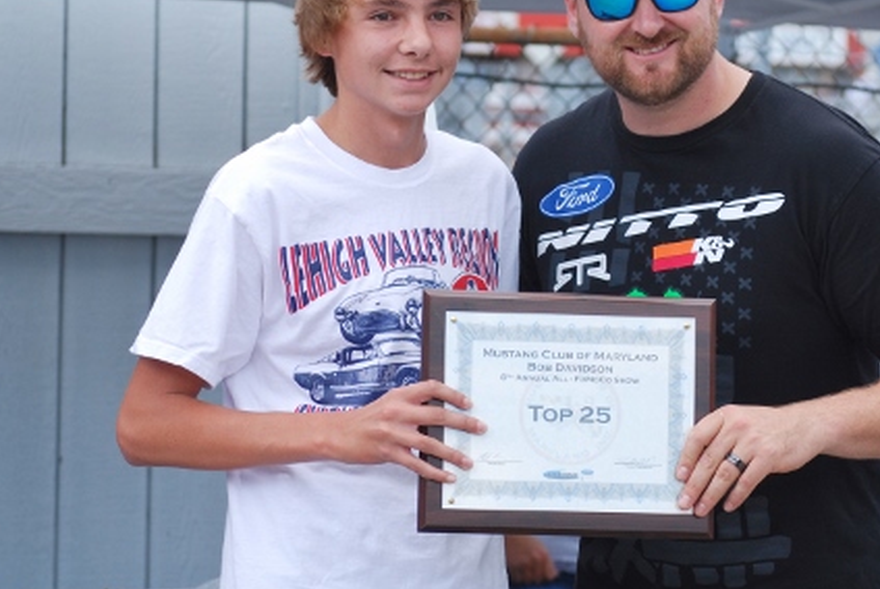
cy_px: 222
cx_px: 531
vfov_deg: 8.4
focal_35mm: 163
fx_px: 3990
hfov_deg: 12.6
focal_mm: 72
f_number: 4.5
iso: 200
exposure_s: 1/320
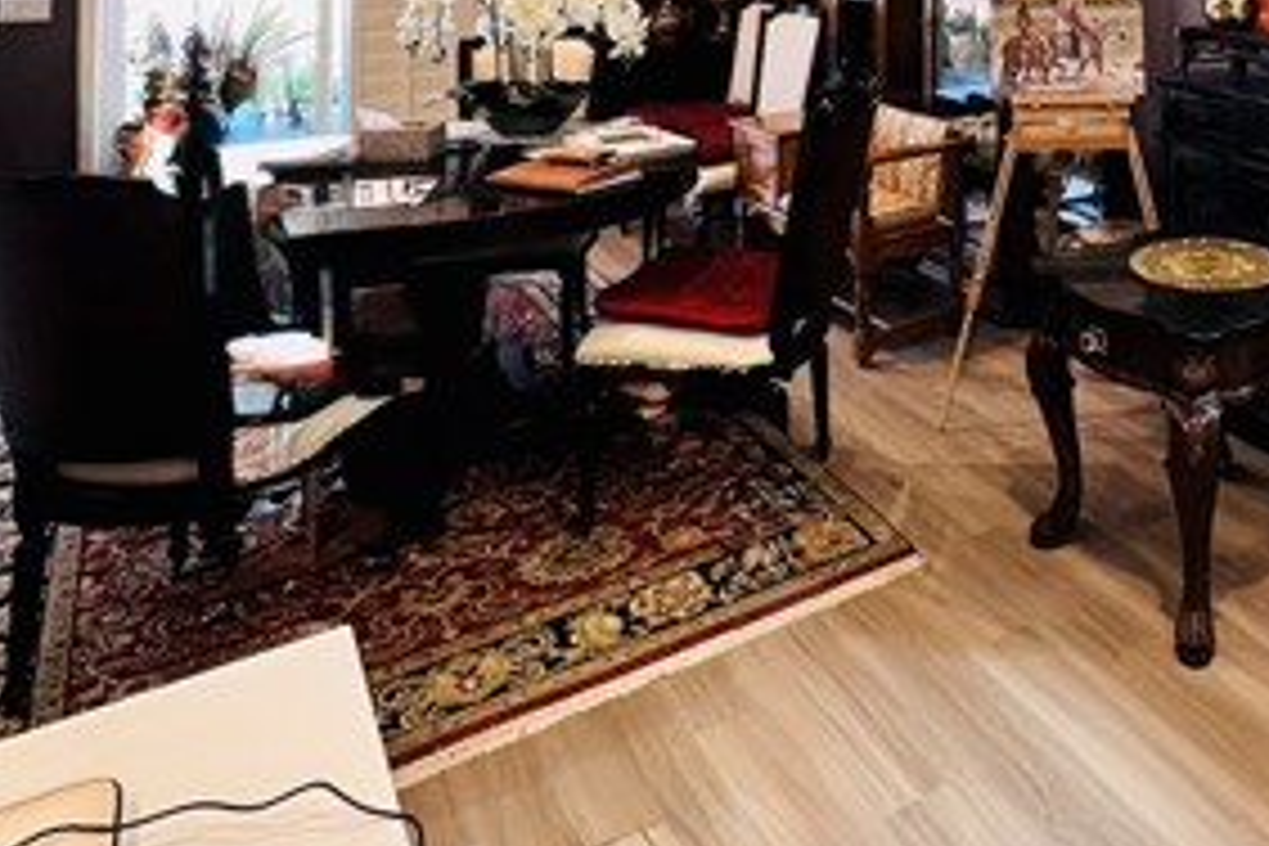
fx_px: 1163
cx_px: 1071
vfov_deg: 33.7
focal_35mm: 33
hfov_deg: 52.3
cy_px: -126
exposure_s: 1/60
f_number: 2.2
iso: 200
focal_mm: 2.22
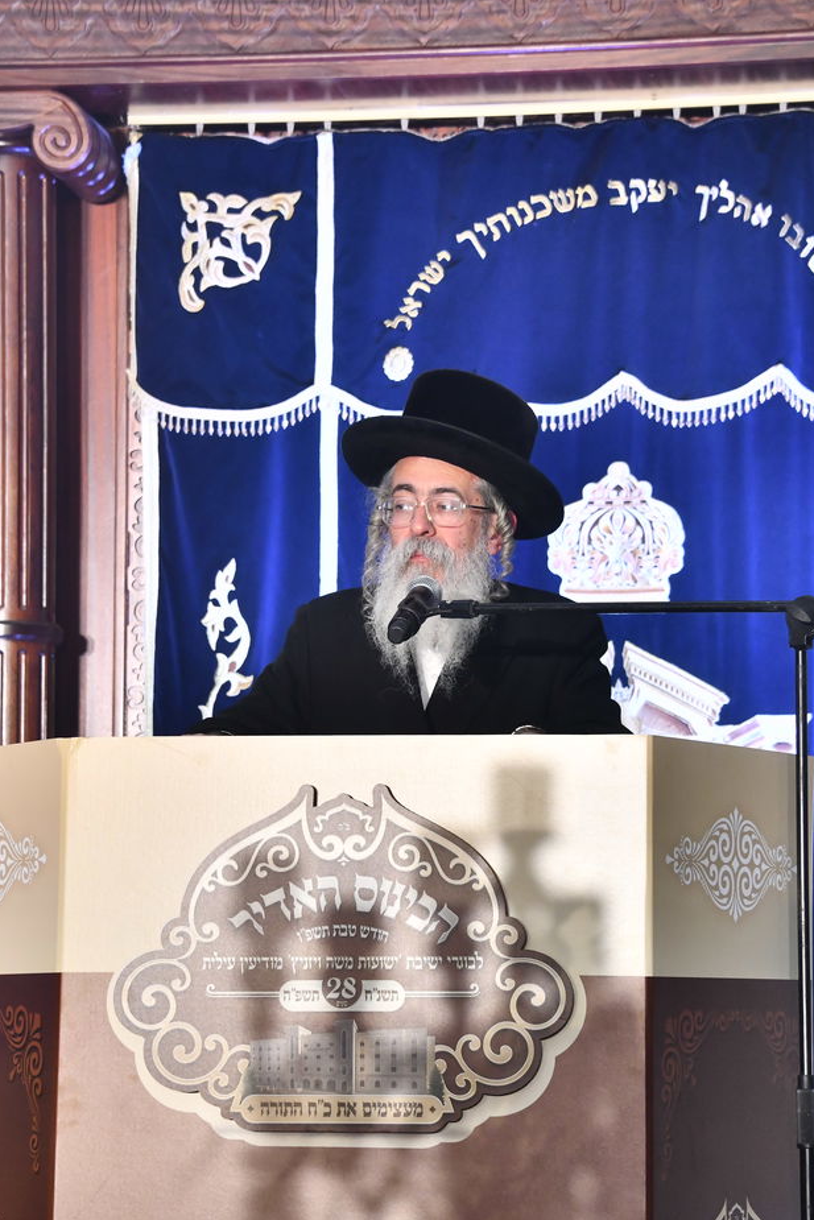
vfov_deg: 17.3
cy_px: 614
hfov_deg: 11.6
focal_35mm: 118
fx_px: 4000
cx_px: 412
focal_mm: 78
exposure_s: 1/125
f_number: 6.3
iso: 1250
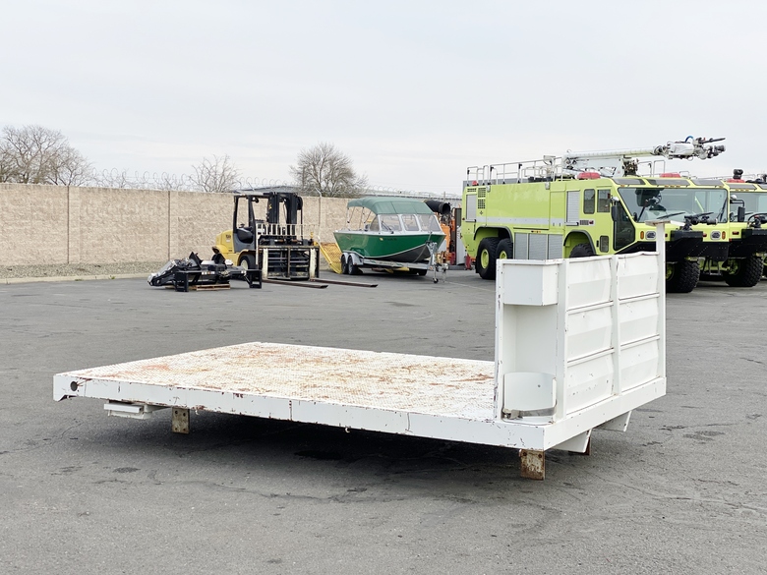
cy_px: 288
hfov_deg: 36.8
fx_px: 1152
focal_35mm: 52
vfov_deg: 28.0
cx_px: 384
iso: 20
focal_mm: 6
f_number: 2
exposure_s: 1/615
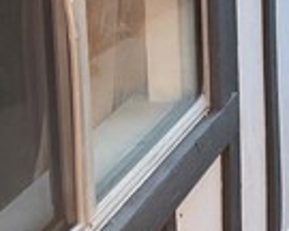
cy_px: -62
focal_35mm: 134
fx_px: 1146
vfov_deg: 11.3
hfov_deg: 13.8
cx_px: 377
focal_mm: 3
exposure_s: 1/120
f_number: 1.8
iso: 32
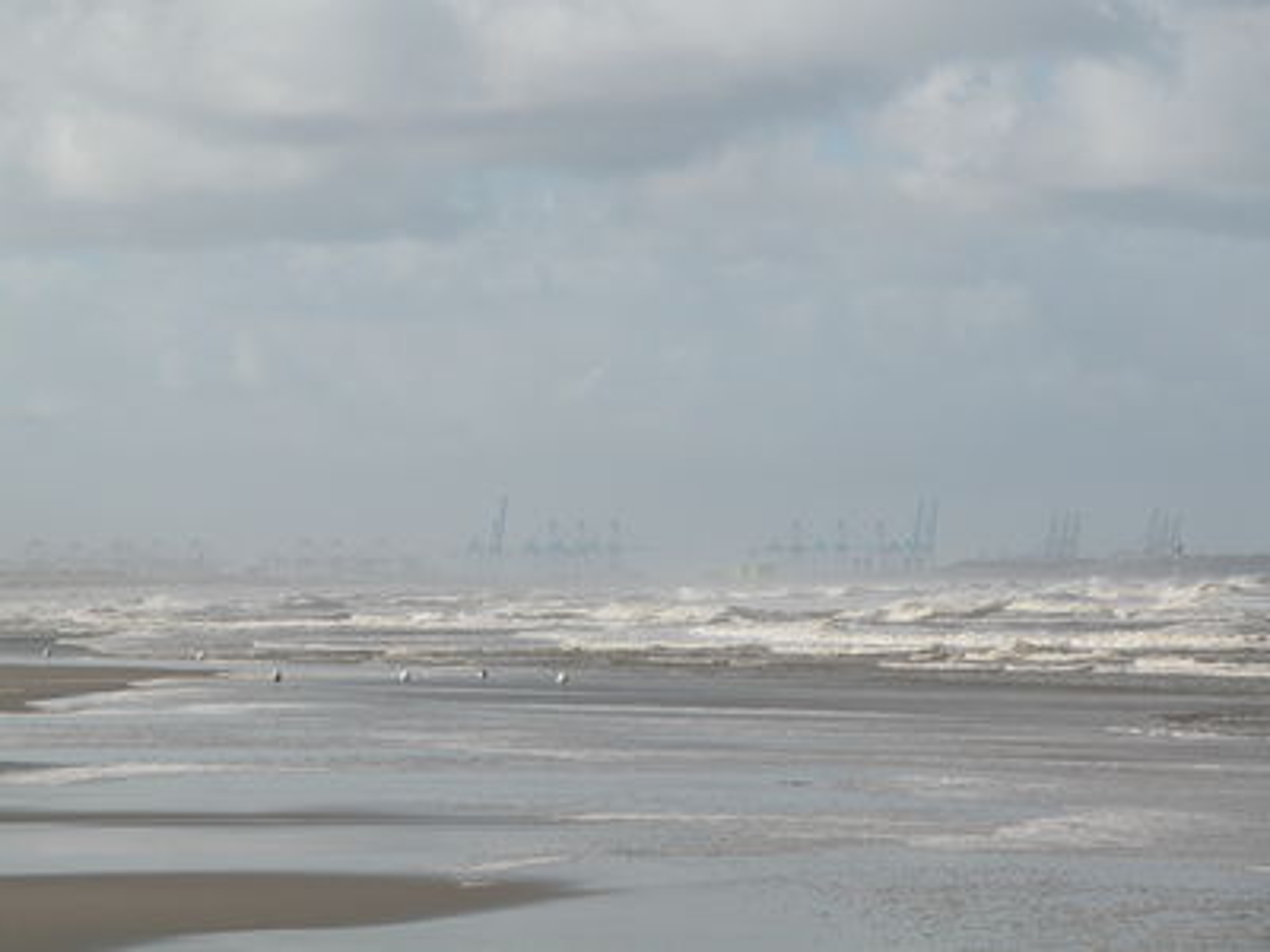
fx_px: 6897
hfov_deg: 10.5
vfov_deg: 7.9
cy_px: 476
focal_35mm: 188
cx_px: 635
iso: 100
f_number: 6.4
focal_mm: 48.5
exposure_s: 1/587
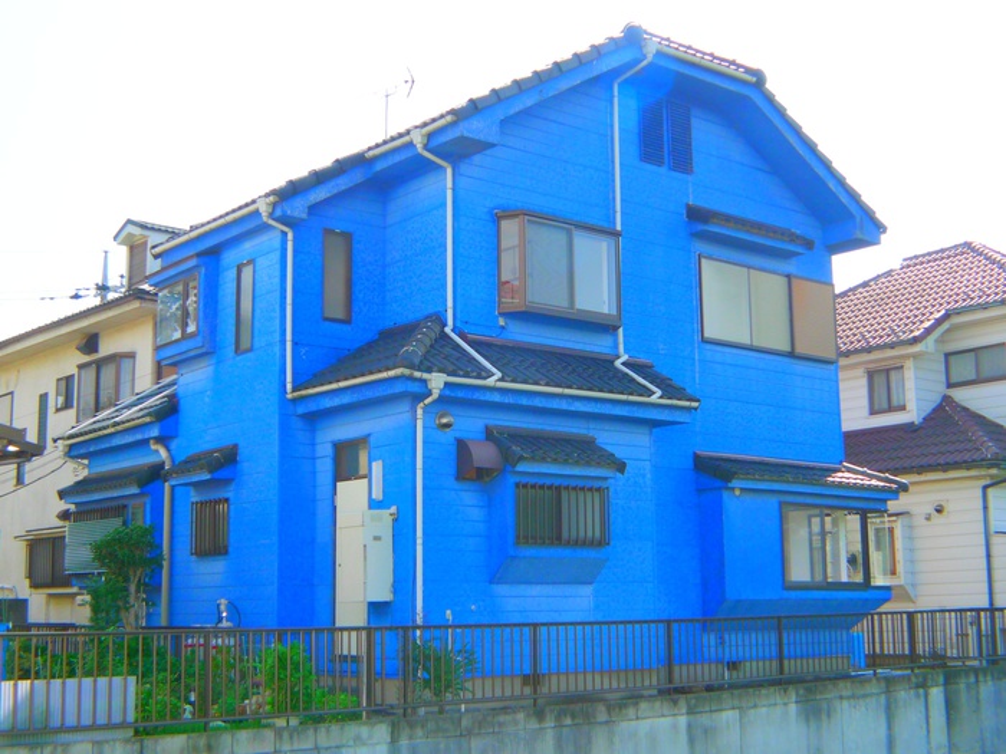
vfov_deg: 23.7
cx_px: 503
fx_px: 1802
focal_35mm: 62
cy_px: 377
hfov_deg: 31.2
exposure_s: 1/500
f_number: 4
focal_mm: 11.1
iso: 100
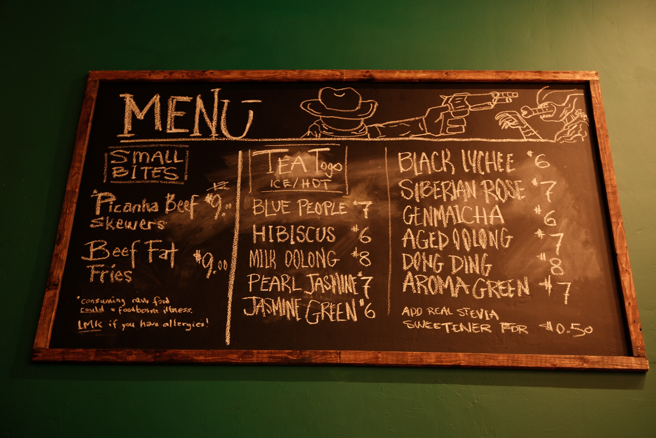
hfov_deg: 43.6
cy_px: 219
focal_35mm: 45
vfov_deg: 29.9
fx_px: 820
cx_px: 328
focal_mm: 30
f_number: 2.8
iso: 250
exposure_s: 1/1.3
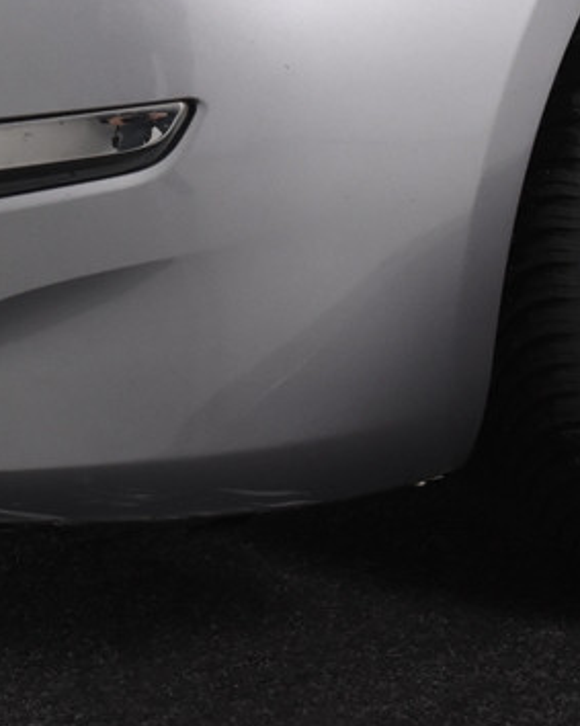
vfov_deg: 15.2
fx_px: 2712
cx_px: 123
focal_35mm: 126
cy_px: 186
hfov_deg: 12.2
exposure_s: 1/100
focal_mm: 31
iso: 1600
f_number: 5
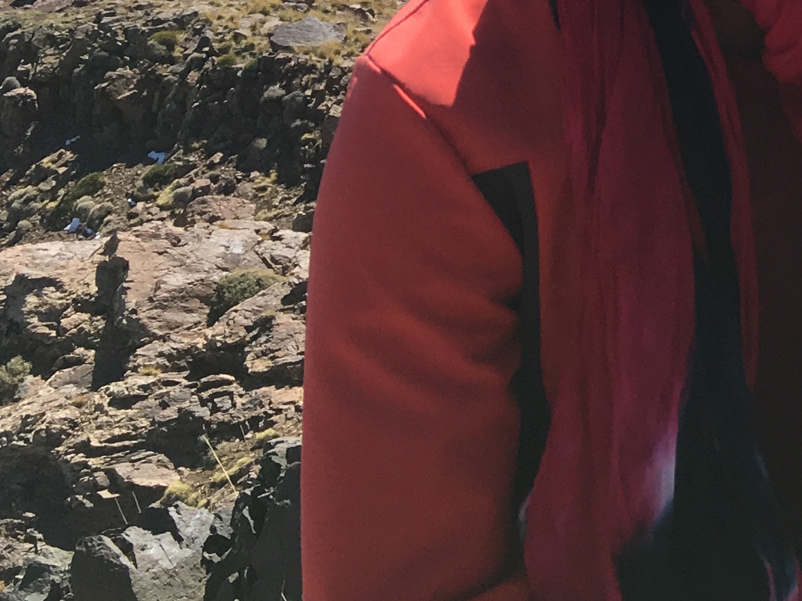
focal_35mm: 99
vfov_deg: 13.9
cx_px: 1280
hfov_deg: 17.4
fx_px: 2294
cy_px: -320
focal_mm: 4.15
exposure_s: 1/1202
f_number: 2.2
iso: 25
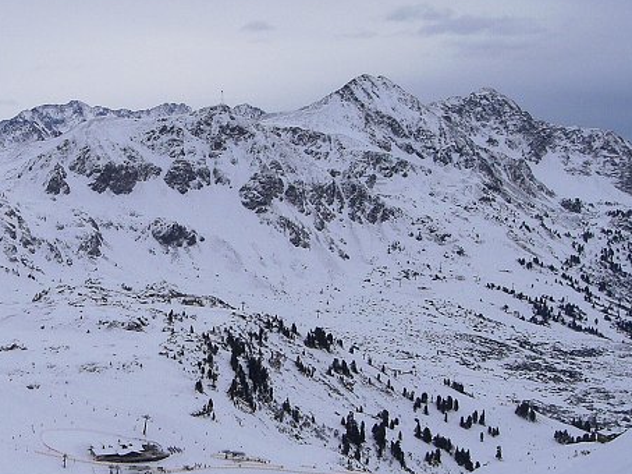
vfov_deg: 21.9
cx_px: 124
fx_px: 1223
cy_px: 289
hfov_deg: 28.4
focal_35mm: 67
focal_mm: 6.3
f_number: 4.4
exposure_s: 1/1000
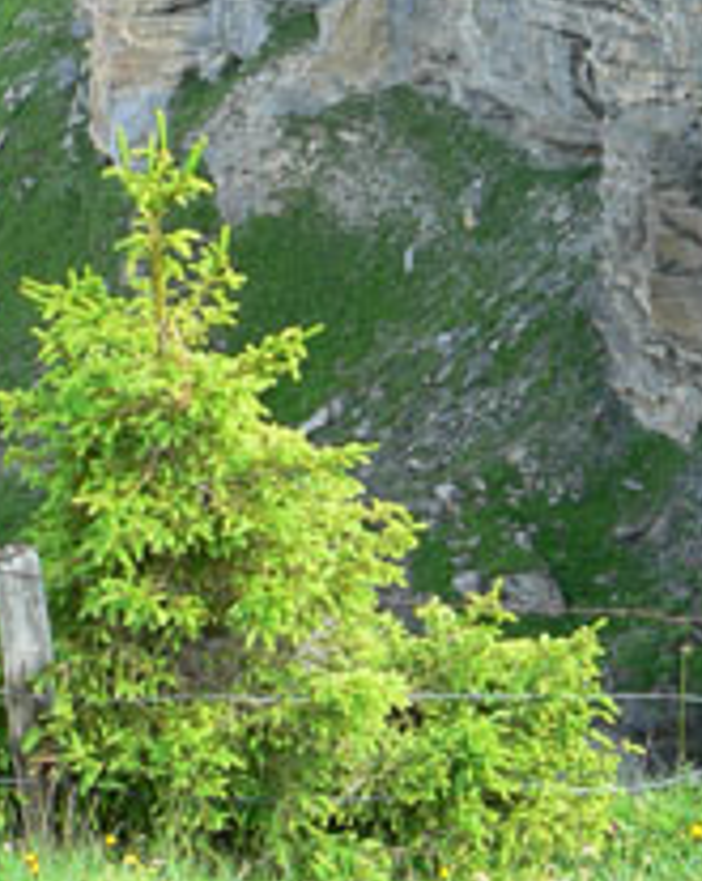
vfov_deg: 18.0
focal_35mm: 102
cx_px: 757
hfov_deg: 14.7
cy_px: -140
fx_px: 2655
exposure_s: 1/125
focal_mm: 6
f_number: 3.3
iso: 80
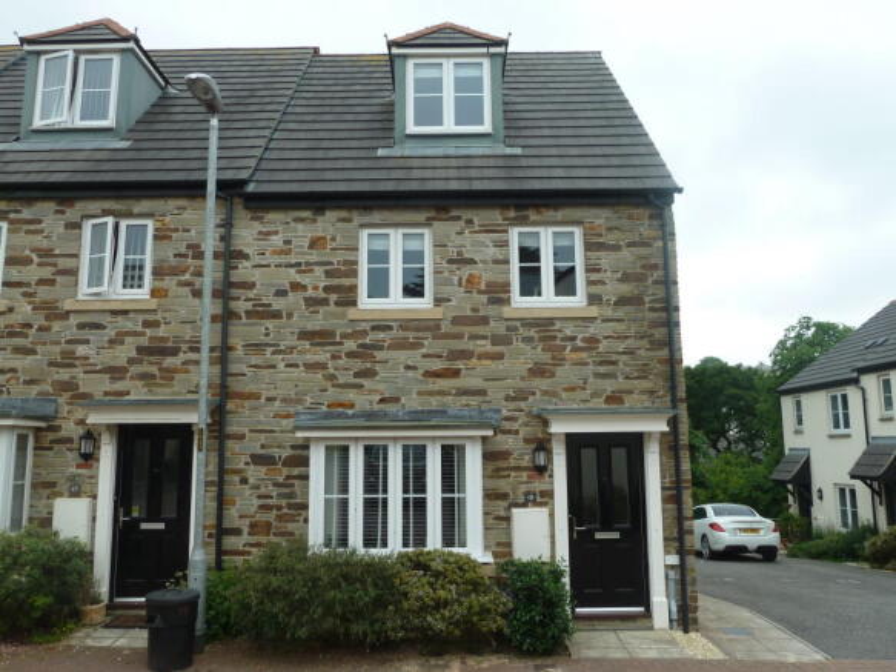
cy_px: 336
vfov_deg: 48.2
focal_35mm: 29
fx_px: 750
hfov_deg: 61.7
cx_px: 448
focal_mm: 4.7
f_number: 4
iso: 80
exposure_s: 1/125
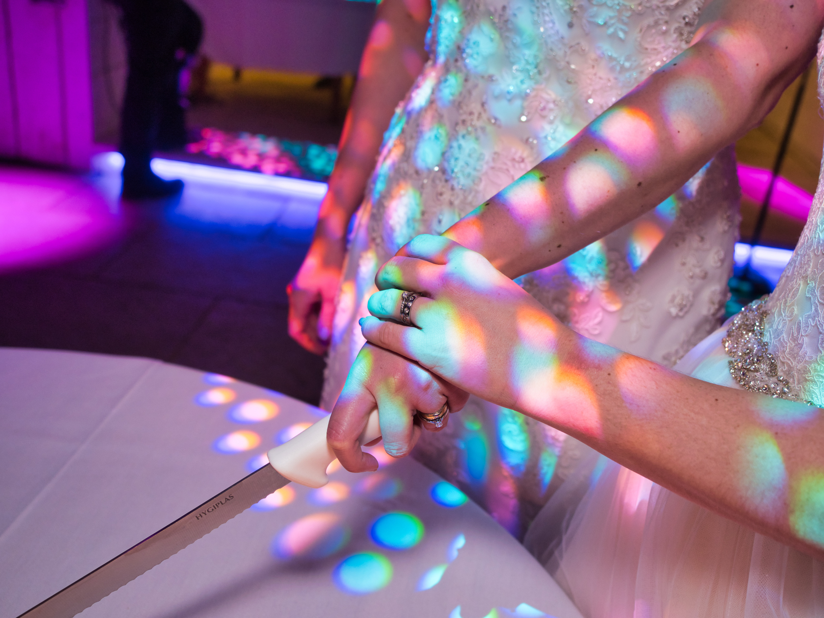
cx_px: 412
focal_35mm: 38
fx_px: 905
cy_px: 309
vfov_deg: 37.7
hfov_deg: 49.0
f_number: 2.8
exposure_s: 1/60
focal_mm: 19
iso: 800
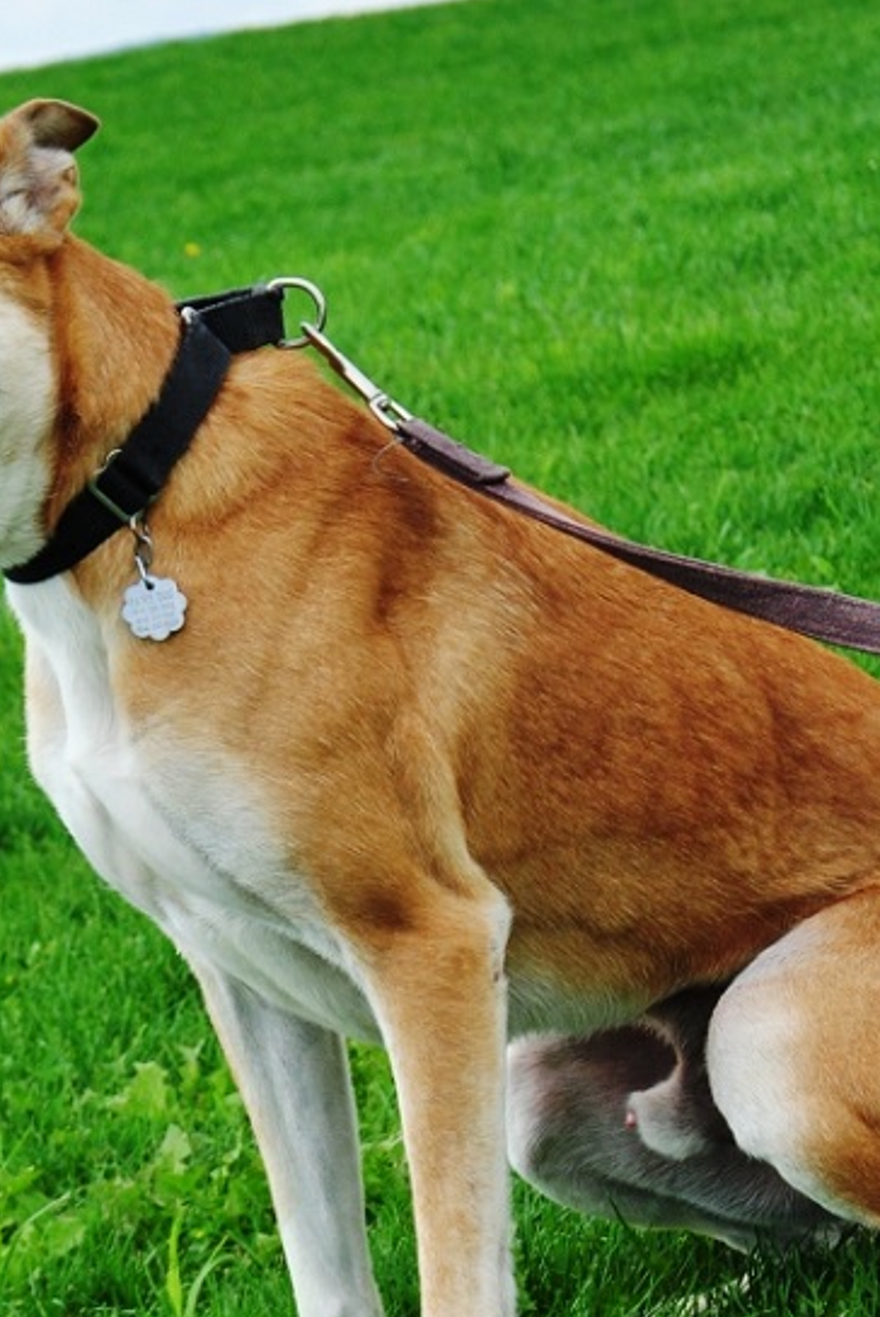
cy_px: 579
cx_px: 341
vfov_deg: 15.5
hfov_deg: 10.4
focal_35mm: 132
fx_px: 4833
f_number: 10
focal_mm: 50
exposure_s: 1/400
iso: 400
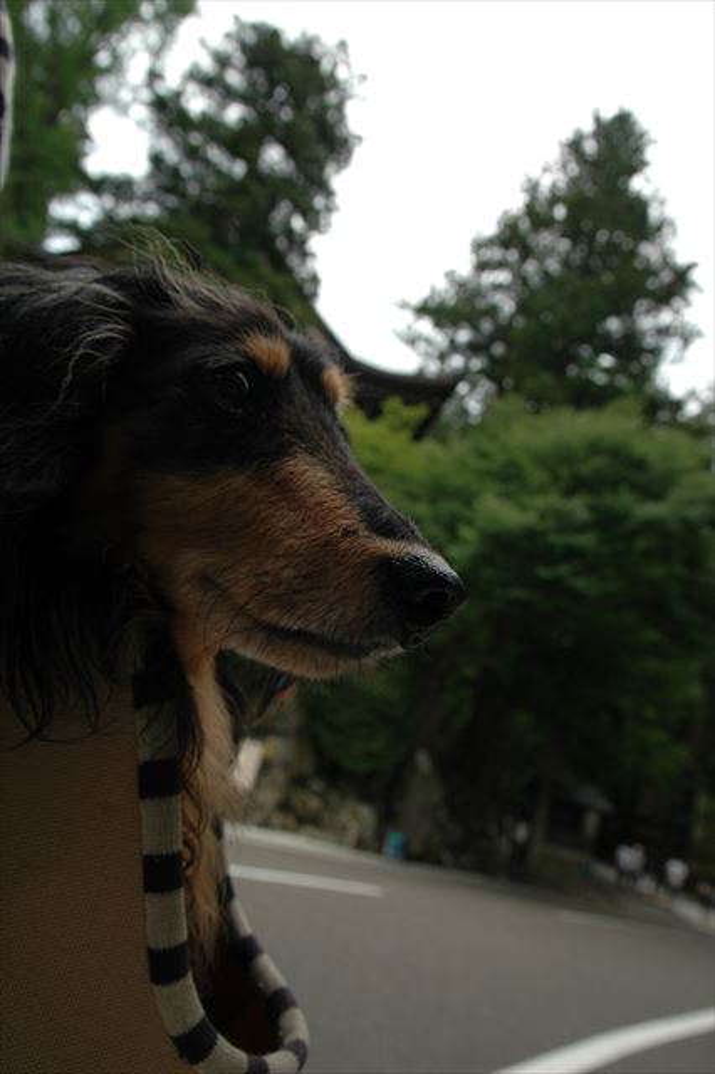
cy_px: 537
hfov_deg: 50.4
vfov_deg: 70.5
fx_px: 760
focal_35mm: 26
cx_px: 358
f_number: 6.3
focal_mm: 17
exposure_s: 1/160
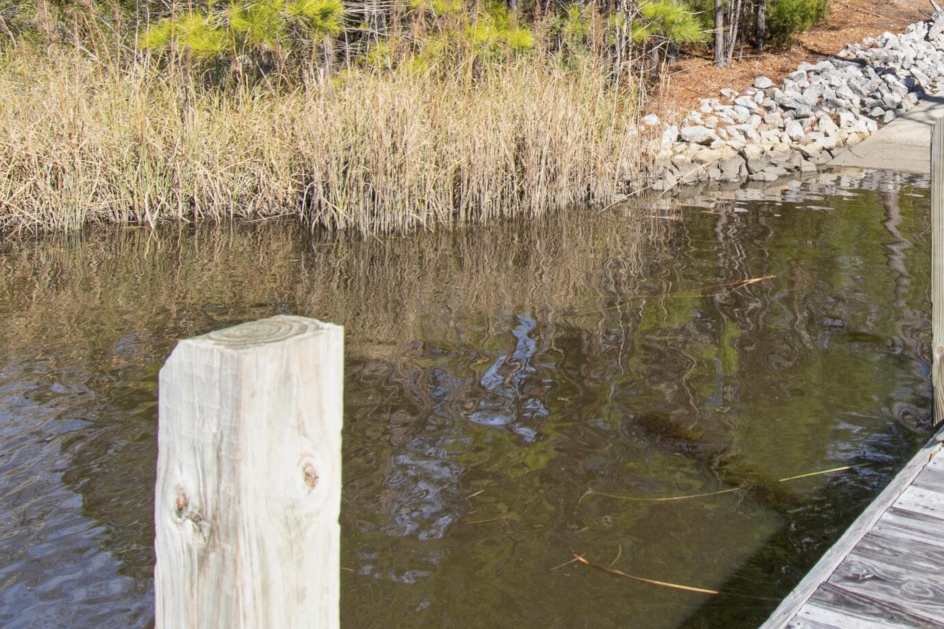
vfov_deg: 30.7
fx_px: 1075
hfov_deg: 45.2
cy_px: 29
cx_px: 748
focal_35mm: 41
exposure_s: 1/250
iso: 100
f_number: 8
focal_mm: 13
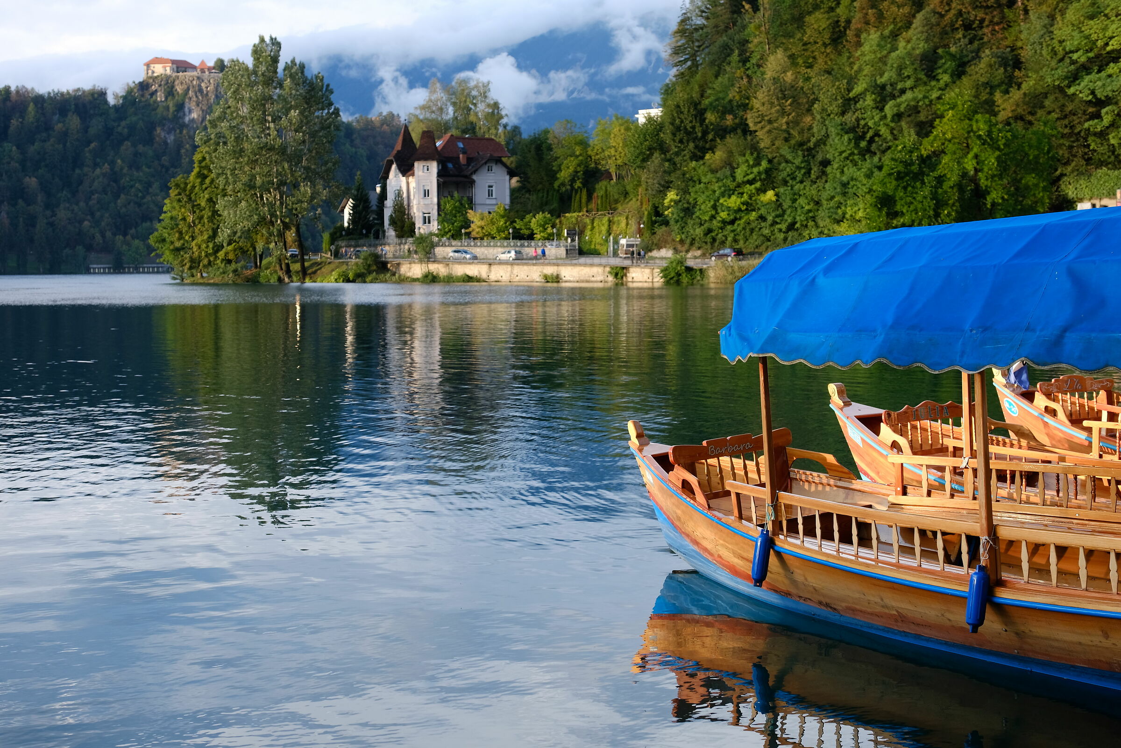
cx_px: 560
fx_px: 1588
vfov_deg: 26.5
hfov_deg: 38.9
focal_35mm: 51
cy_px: 374
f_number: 4
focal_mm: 34.2
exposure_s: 1/220
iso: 200
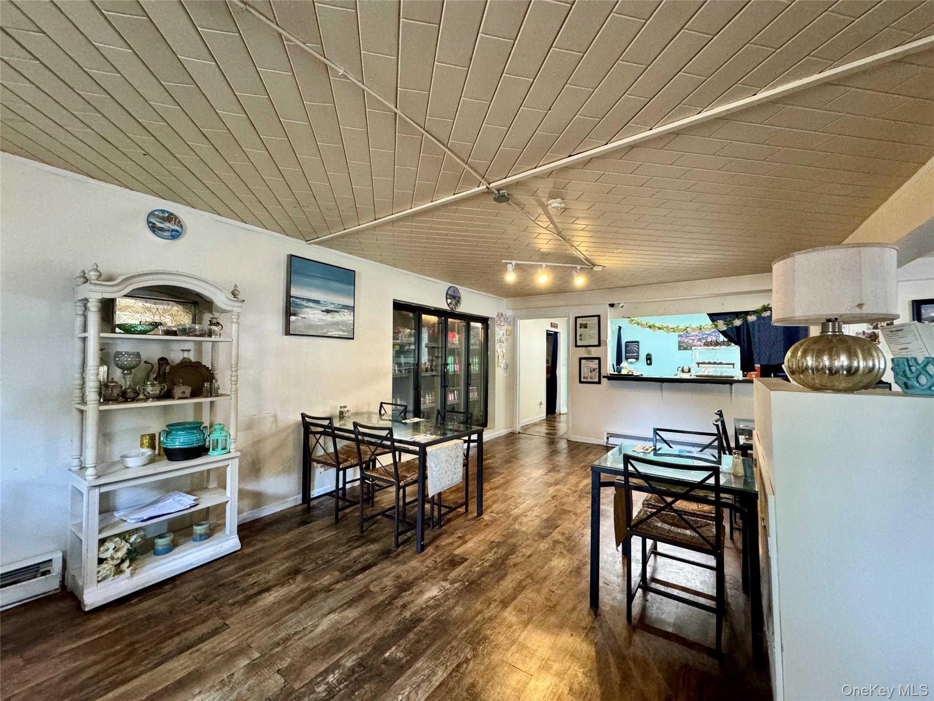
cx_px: 467
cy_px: 350
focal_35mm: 14
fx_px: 378
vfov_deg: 85.7
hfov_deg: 102.1
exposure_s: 1/60
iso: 800
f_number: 2.2
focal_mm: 2.22
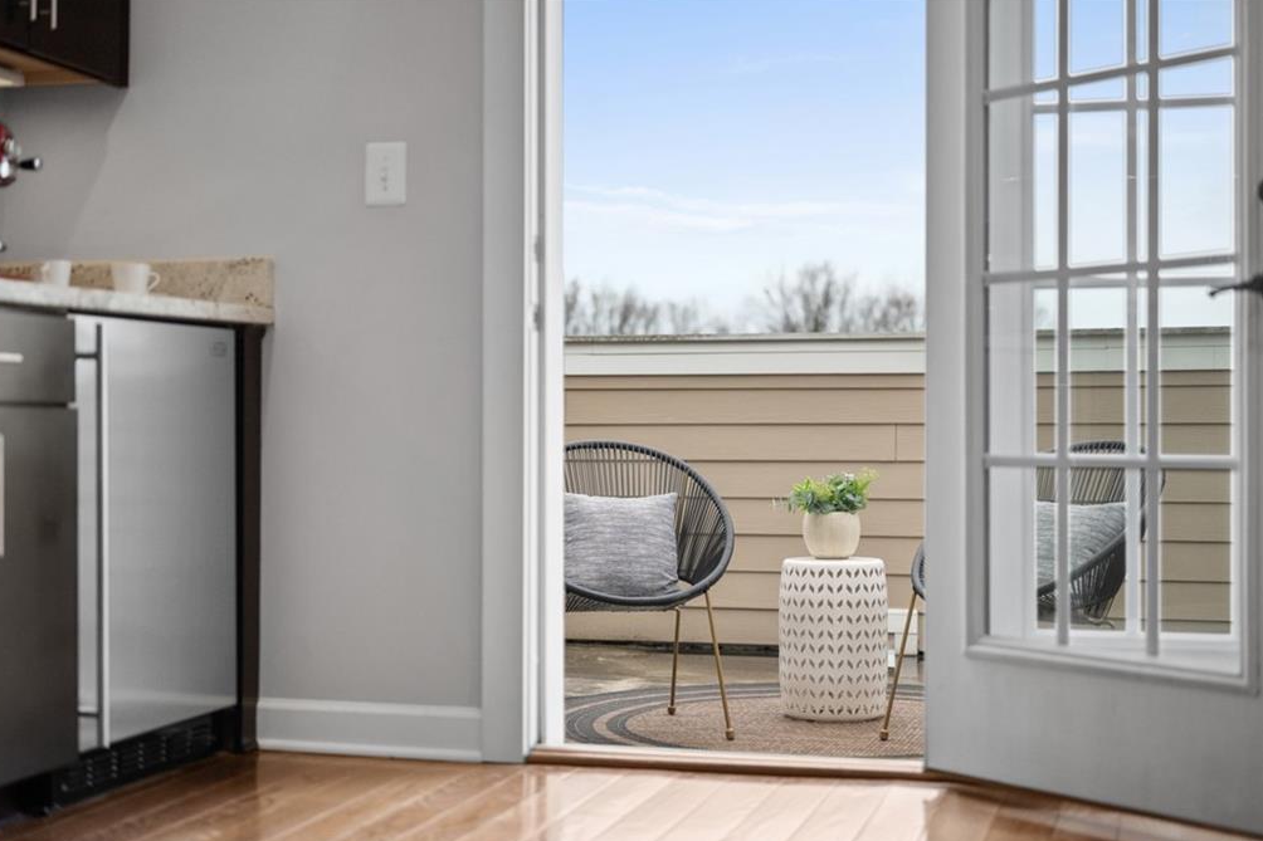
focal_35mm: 51
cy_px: 422
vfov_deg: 26.5
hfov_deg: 38.9
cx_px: 628
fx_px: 1789
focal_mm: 50
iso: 400
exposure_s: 1/1000
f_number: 1.8
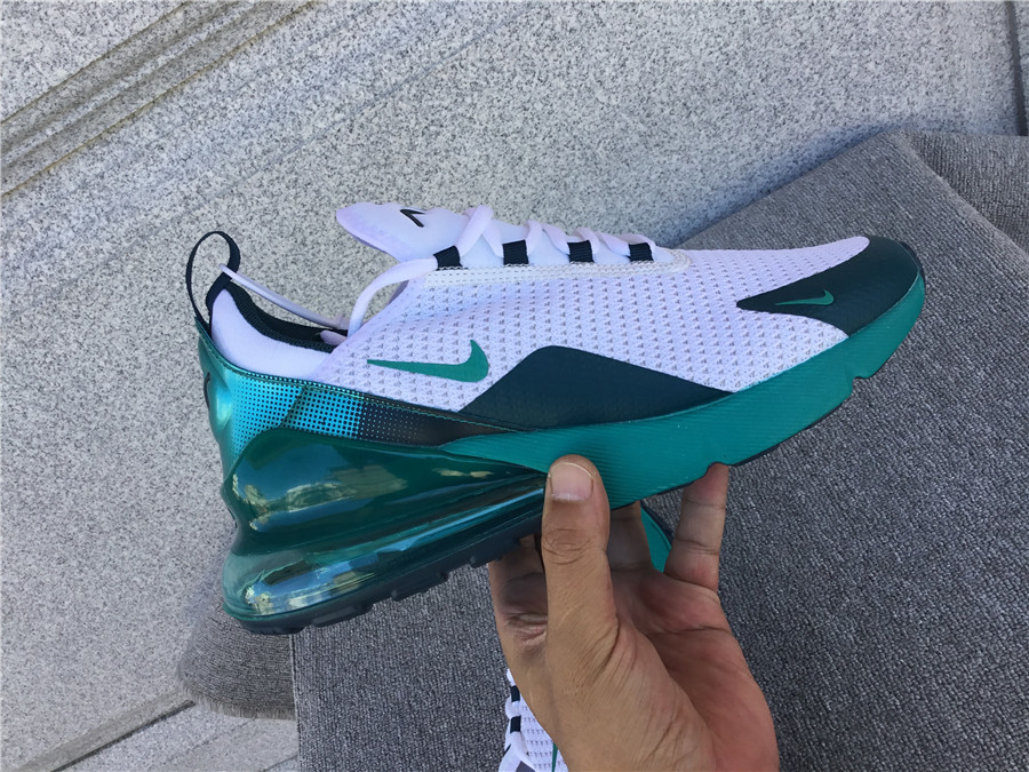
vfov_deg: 45.4
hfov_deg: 58.4
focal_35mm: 31
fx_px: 922
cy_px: 386
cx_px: 514
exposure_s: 1/129
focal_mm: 3.3
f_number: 2.4
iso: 25
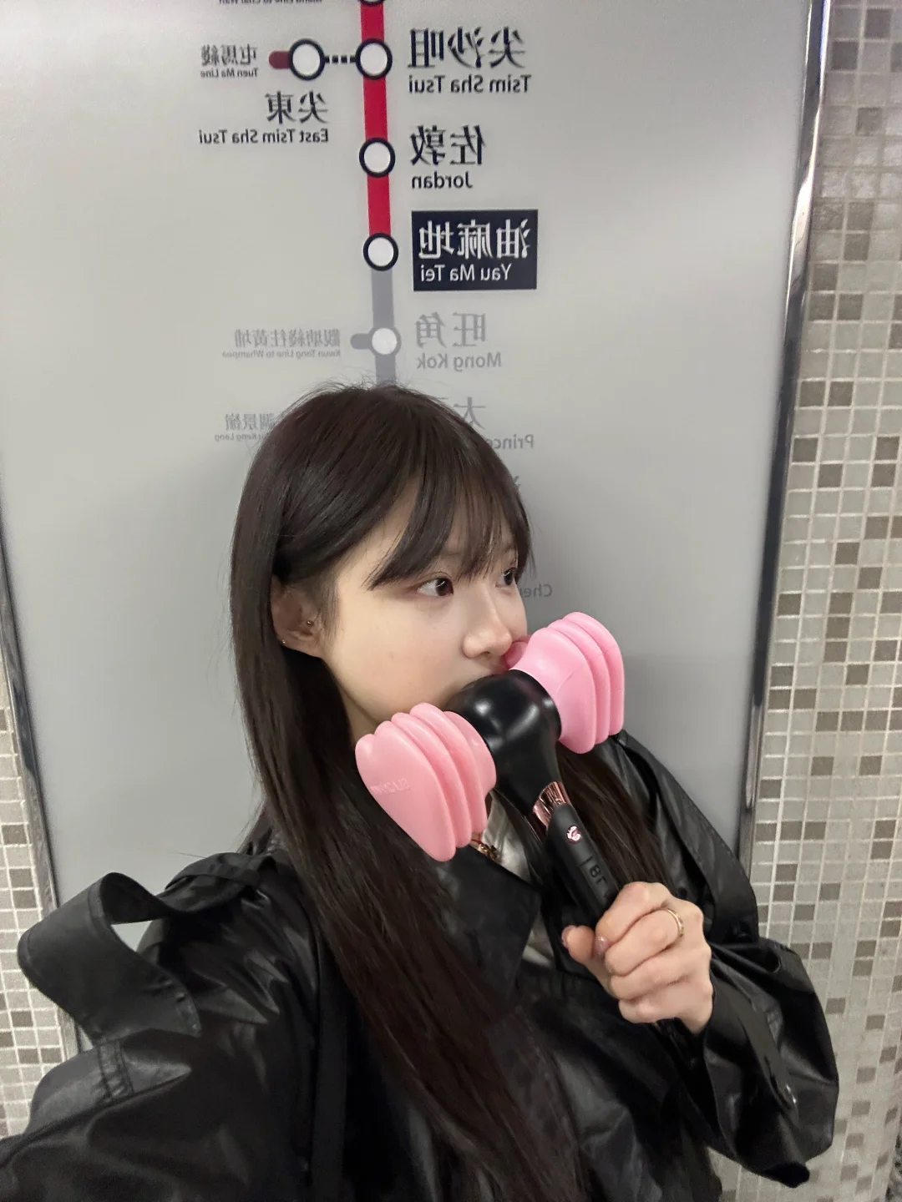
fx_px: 799
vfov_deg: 73.9
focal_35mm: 23
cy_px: 601
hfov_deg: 58.9
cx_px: 451
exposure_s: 1/33
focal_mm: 2.69
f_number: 1.9
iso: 200
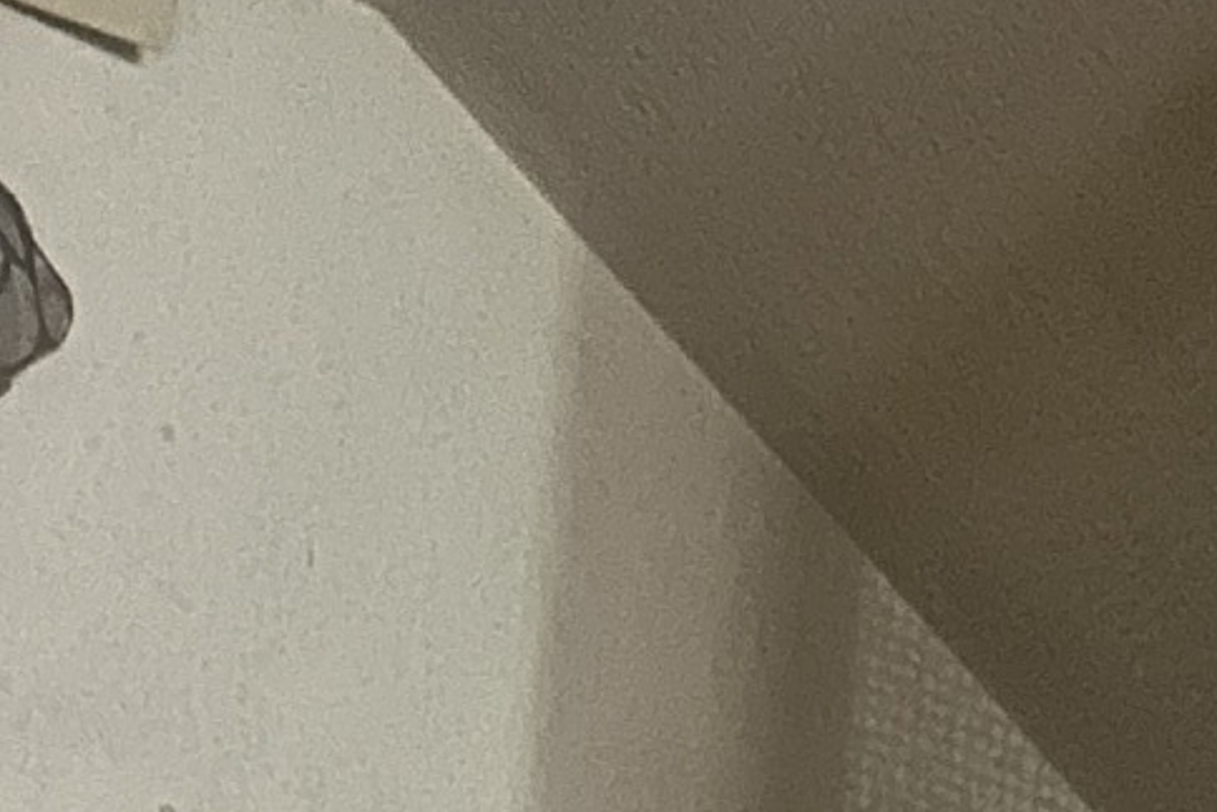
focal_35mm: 132
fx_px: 4463
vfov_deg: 8.1
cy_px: 2826
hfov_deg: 14.1
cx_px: 2032
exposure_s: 1/23
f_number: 1.78
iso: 2000
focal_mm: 6.86
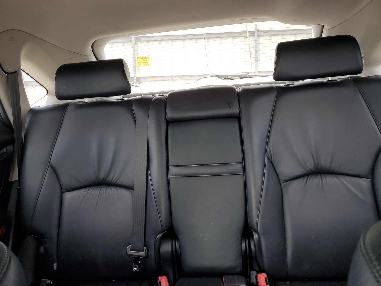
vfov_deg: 53.1
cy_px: 143
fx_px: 286
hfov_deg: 67.3
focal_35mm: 26
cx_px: 190
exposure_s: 1/120
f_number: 1.5
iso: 70
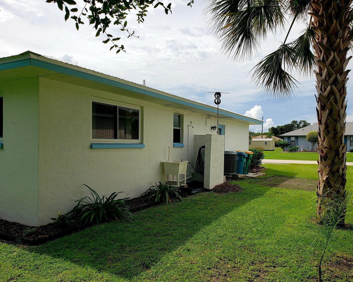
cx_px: 177
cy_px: 143
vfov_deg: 51.5
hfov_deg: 62.2
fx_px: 293
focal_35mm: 28
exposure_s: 1/2082
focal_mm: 4.3
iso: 50
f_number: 2.4
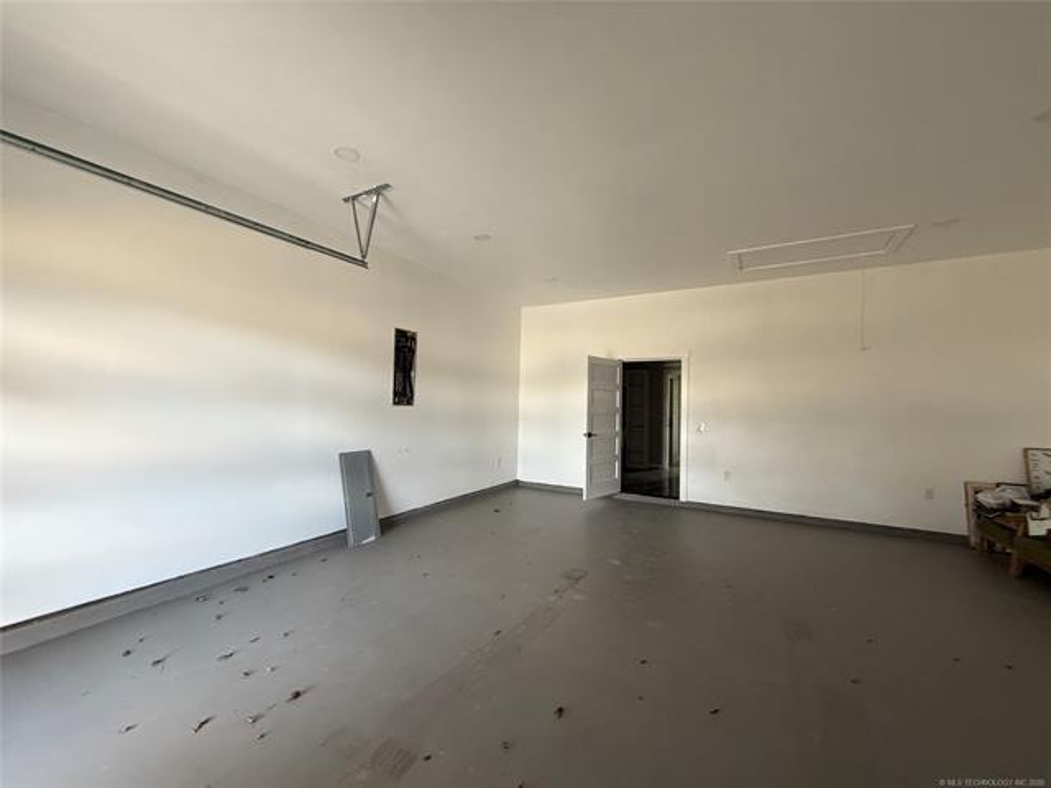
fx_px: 425
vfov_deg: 85.7
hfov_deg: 102.1
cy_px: 394
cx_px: 526
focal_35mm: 14
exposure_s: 1/72
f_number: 2.2
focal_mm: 2.22
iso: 250
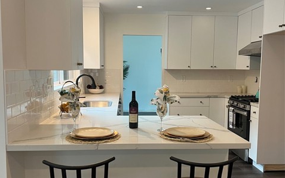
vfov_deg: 34.4
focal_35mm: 37
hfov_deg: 52.8
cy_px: 94
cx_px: 142
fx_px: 287
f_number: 1.5
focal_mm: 5.7
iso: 160
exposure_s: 1/60
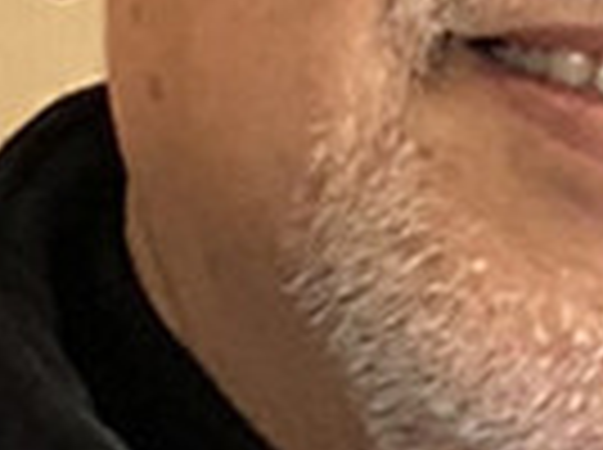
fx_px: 2626
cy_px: -58
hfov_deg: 12.9
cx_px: 598
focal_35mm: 151
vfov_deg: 9.7
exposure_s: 1/17
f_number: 1.8
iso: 100
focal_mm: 3.99
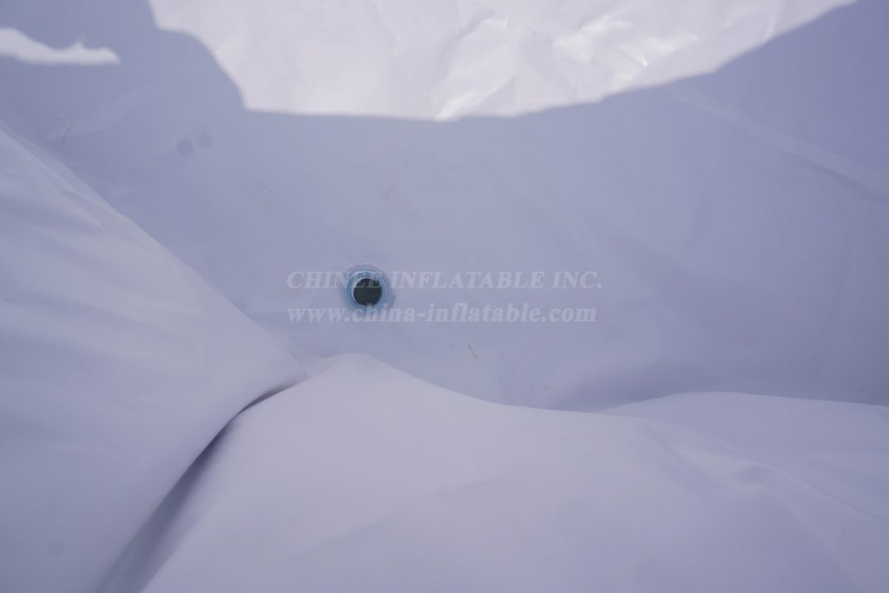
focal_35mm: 24
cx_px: 444
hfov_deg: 73.7
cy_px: 296
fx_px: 593
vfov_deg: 53.1
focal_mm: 16
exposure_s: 1/500
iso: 100
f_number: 10
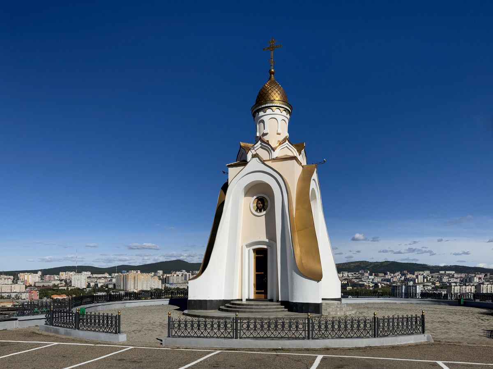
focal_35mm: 24
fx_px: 342
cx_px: 246
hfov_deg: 71.6
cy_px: 184
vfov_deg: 56.8
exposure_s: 1/12346
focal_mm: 6.76
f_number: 1.78
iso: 80
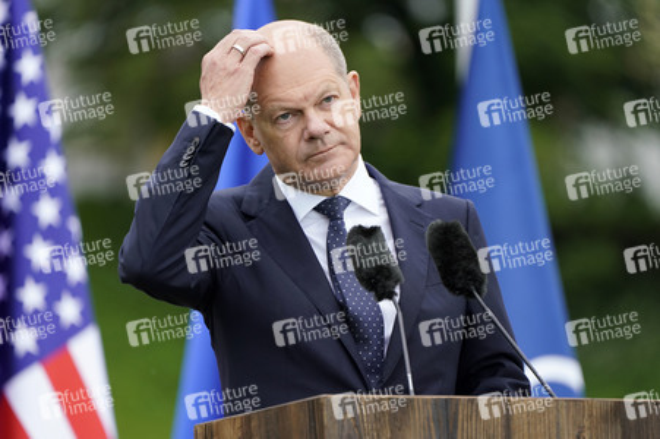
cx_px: 330
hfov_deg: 5.4
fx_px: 6998
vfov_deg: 3.6
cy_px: 220
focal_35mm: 382
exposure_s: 1/800
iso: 1250
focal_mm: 382
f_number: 5.6
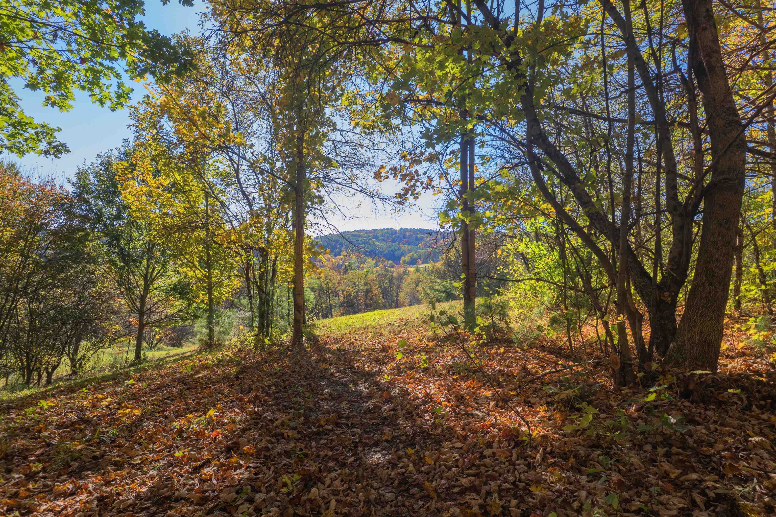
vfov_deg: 57.2
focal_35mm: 22
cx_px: 388
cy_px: 258
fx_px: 474
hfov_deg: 78.6
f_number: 2.8
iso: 100
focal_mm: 8.38
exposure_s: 1/60
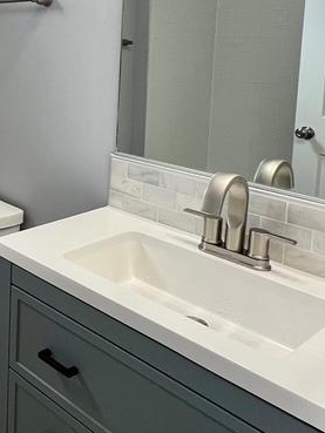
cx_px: -99
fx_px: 475
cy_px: 84
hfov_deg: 30.0
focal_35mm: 38
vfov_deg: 46.3
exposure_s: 1/120
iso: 125
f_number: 1.8
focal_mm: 1.57
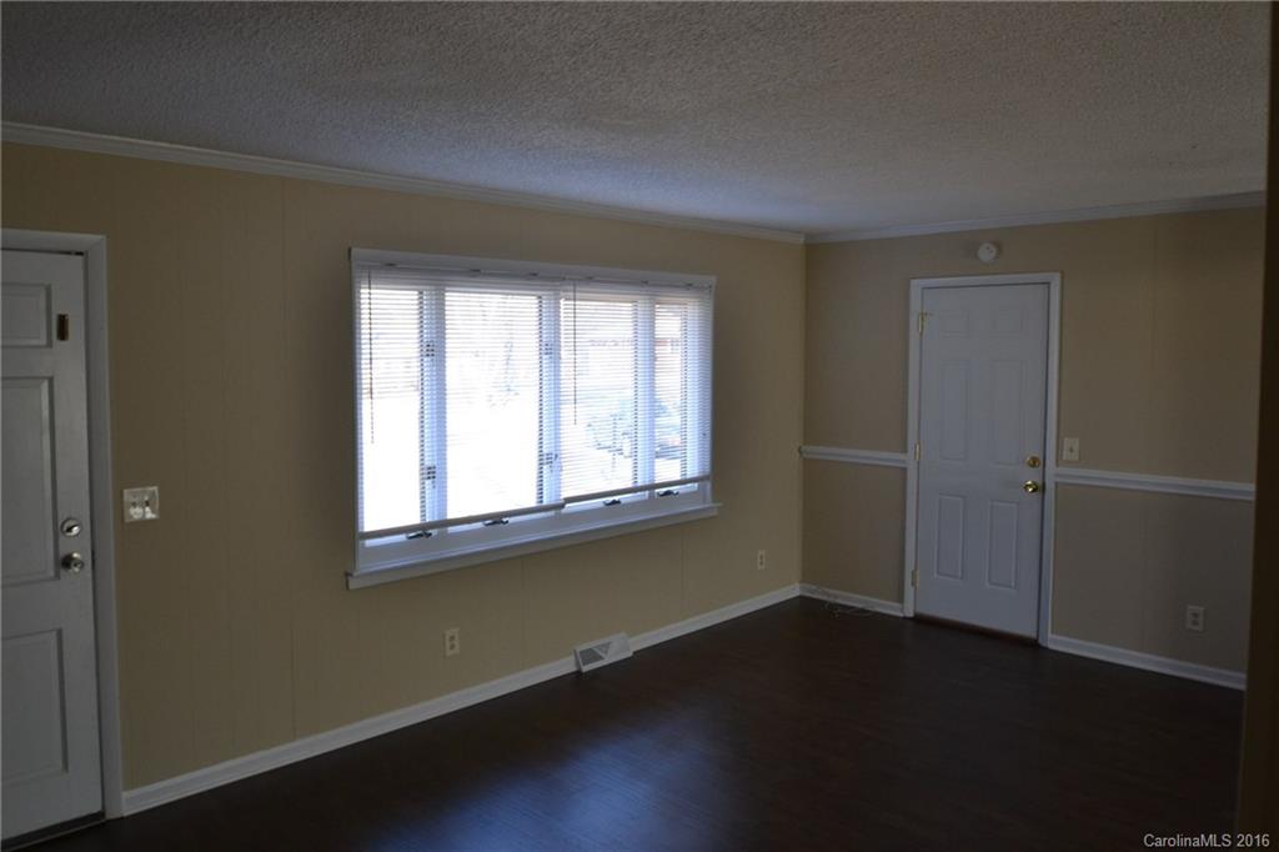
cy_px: 426
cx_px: 640
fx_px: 906
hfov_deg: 70.5
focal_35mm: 26
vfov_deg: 50.4
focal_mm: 17
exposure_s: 1/80
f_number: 4.5
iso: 400
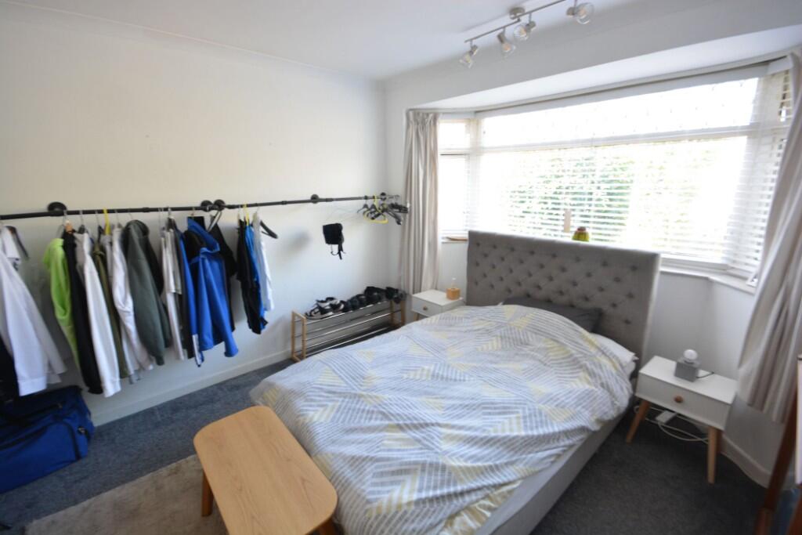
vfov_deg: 77.3
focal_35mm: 15
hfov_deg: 100.4
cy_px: 268
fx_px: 334
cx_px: 401
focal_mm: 10
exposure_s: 1/13
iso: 400
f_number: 8
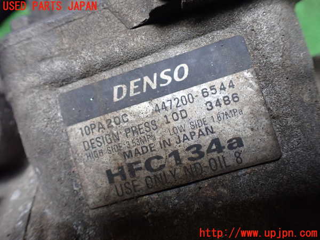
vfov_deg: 46.8
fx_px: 277
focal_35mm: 30
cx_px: 160
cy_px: 120
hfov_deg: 60.0
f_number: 2.3
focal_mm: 5.4
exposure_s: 1/125
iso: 500
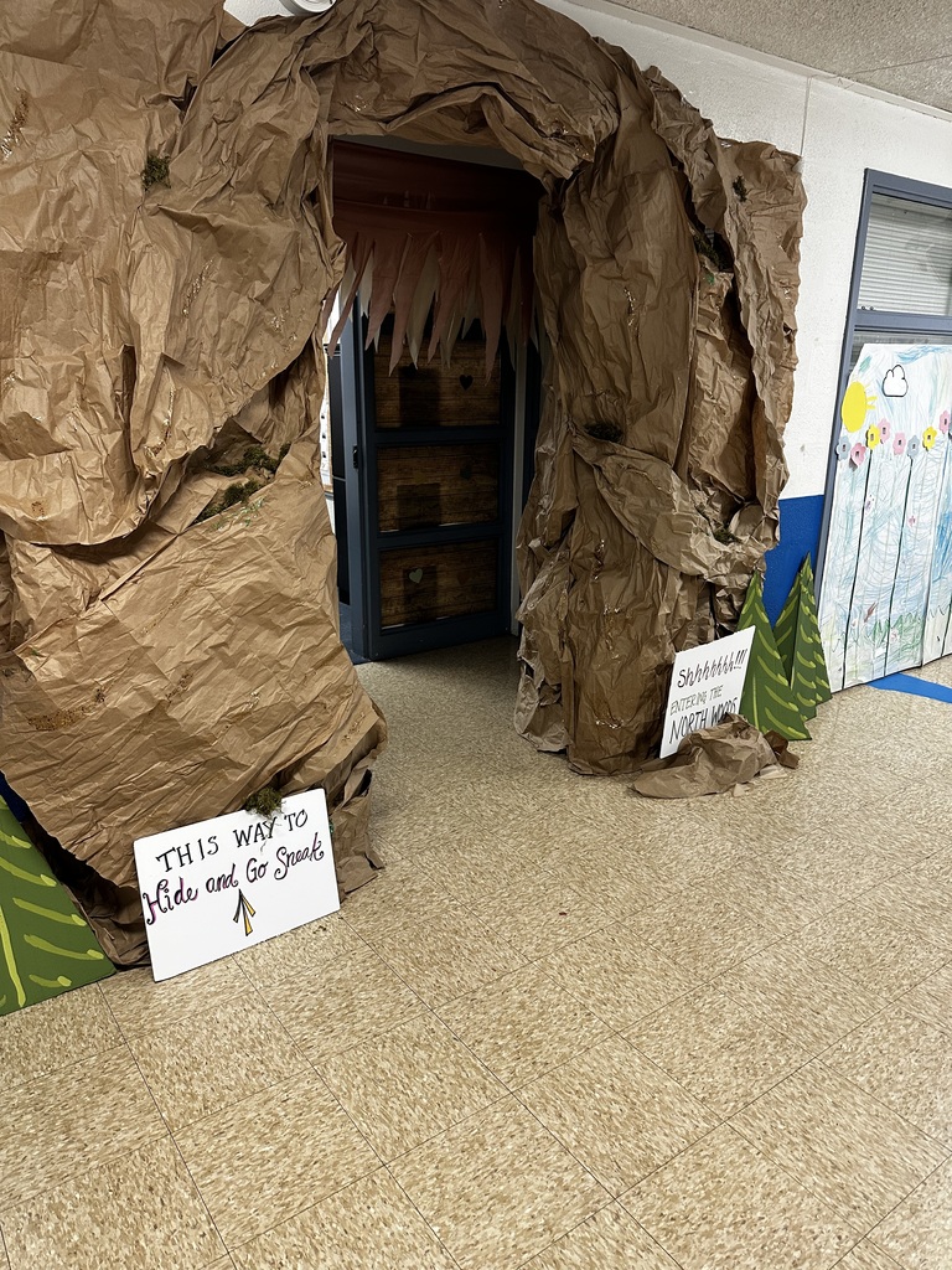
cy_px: 635
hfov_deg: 56.8
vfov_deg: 71.6
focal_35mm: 24
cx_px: 476
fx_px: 880
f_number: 1.78
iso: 200
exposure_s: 1/60
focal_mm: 6.86
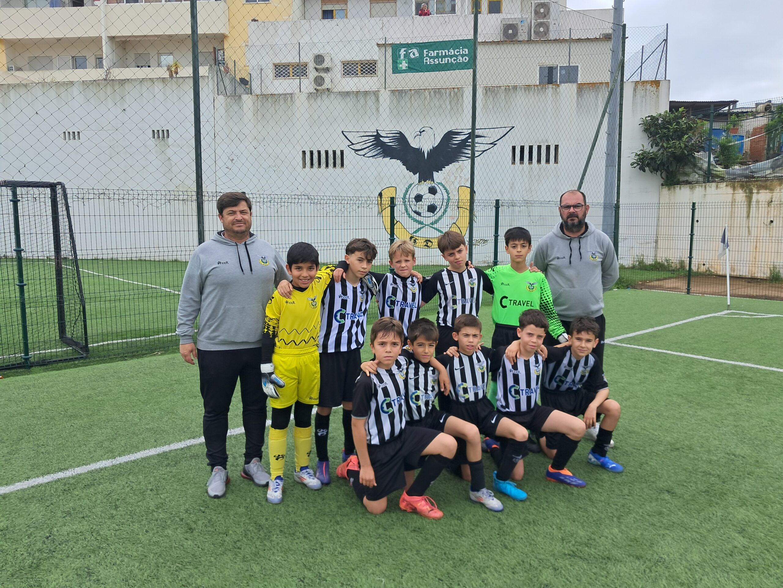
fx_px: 611
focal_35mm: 27
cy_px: 294
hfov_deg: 65.3
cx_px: 392
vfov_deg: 51.4
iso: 50
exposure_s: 1/601
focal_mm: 4
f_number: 1.8
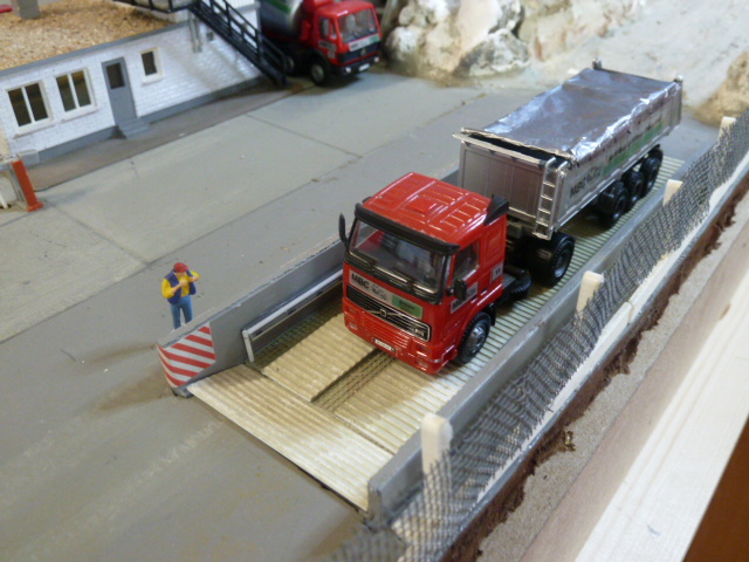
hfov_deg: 60.0
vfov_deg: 46.8
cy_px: 281
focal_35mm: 30
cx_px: 374
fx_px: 649
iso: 400
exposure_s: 1/20
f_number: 3.4
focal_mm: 5
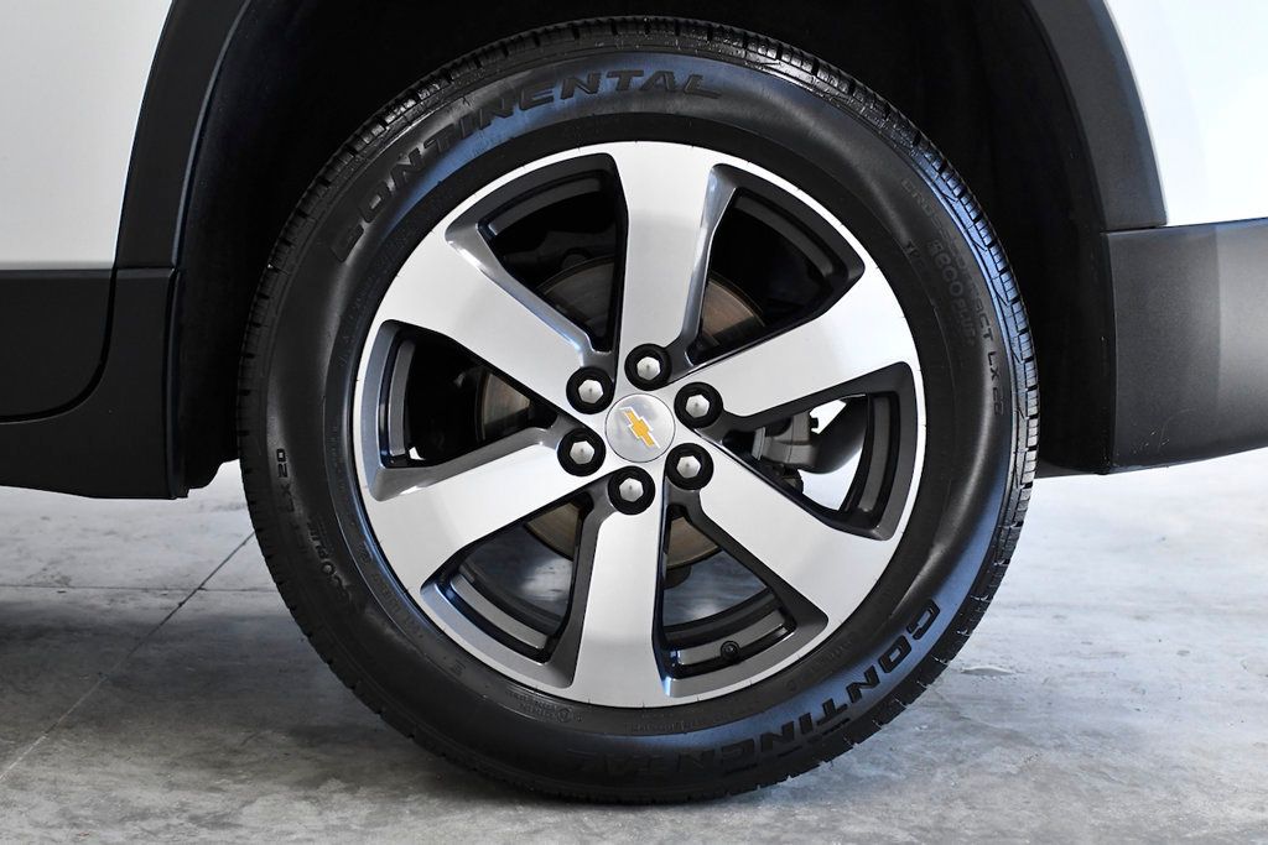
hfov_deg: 41.1
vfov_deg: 28.1
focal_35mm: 48
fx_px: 1691
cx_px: 634
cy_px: 422
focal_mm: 32
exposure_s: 1/2000
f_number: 3.5
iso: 2500
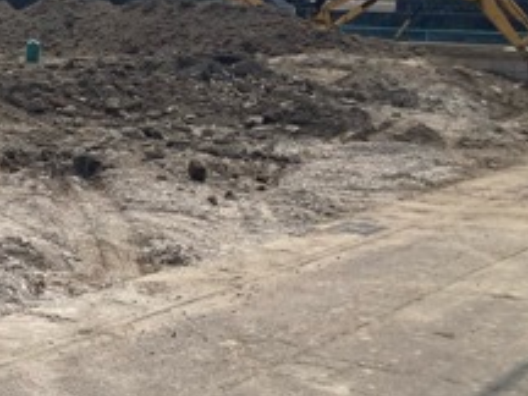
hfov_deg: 21.2
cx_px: -169
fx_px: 1266
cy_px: 88
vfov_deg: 17.6
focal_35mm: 83
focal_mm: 3.99
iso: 20
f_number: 1.8
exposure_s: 1/4425
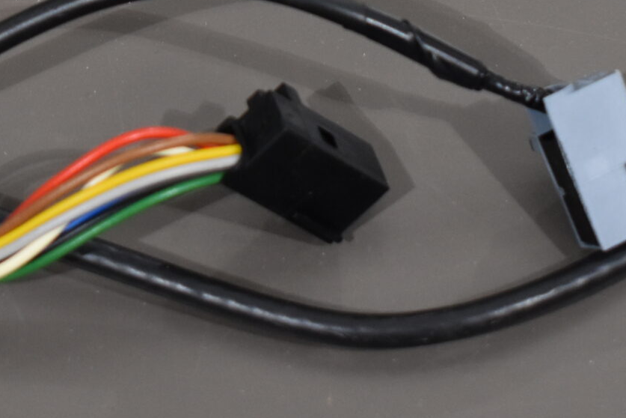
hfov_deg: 9.8
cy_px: -205
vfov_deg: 6.4
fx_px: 3669
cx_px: 344
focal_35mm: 211
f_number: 5.3
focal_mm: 46
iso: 1000
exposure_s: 1/125
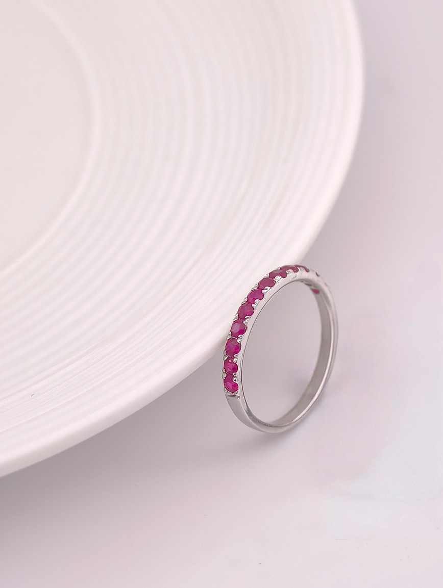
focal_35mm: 140
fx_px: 2383
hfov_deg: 10.6
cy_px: 294
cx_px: 222
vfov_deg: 14.1
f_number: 2.67
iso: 125
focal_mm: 22.48
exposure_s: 1/200
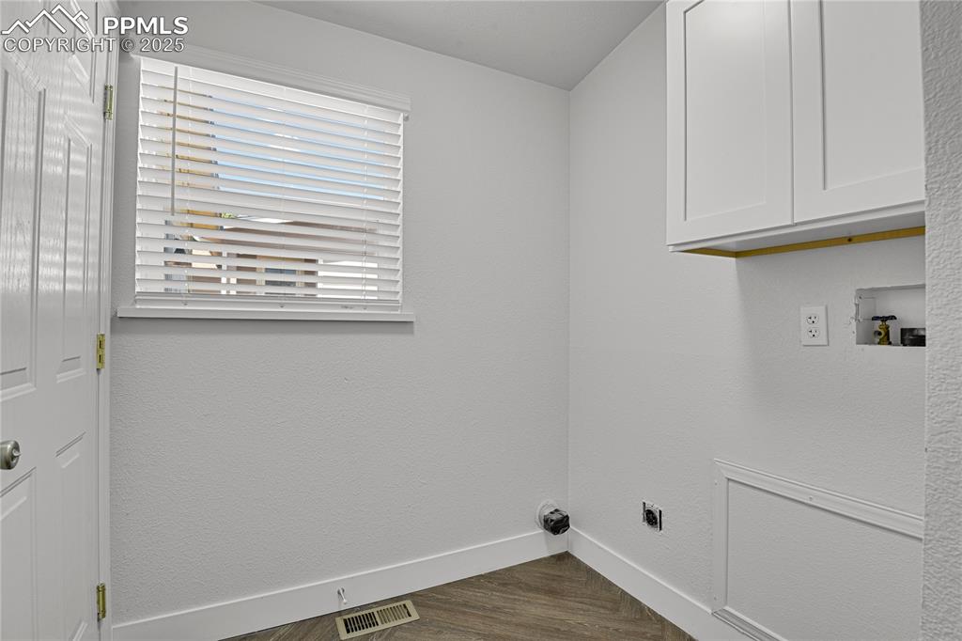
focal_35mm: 17
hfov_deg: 93.3
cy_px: 320
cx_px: 481
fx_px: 454
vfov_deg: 70.4
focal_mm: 17
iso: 250
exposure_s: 1.3
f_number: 8
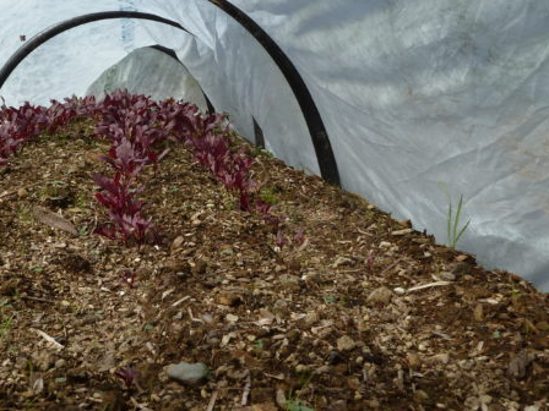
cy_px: 198
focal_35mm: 41
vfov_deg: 35.1
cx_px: 143
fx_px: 650
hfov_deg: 44.4
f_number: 5
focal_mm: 4.1
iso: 80
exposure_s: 1/400
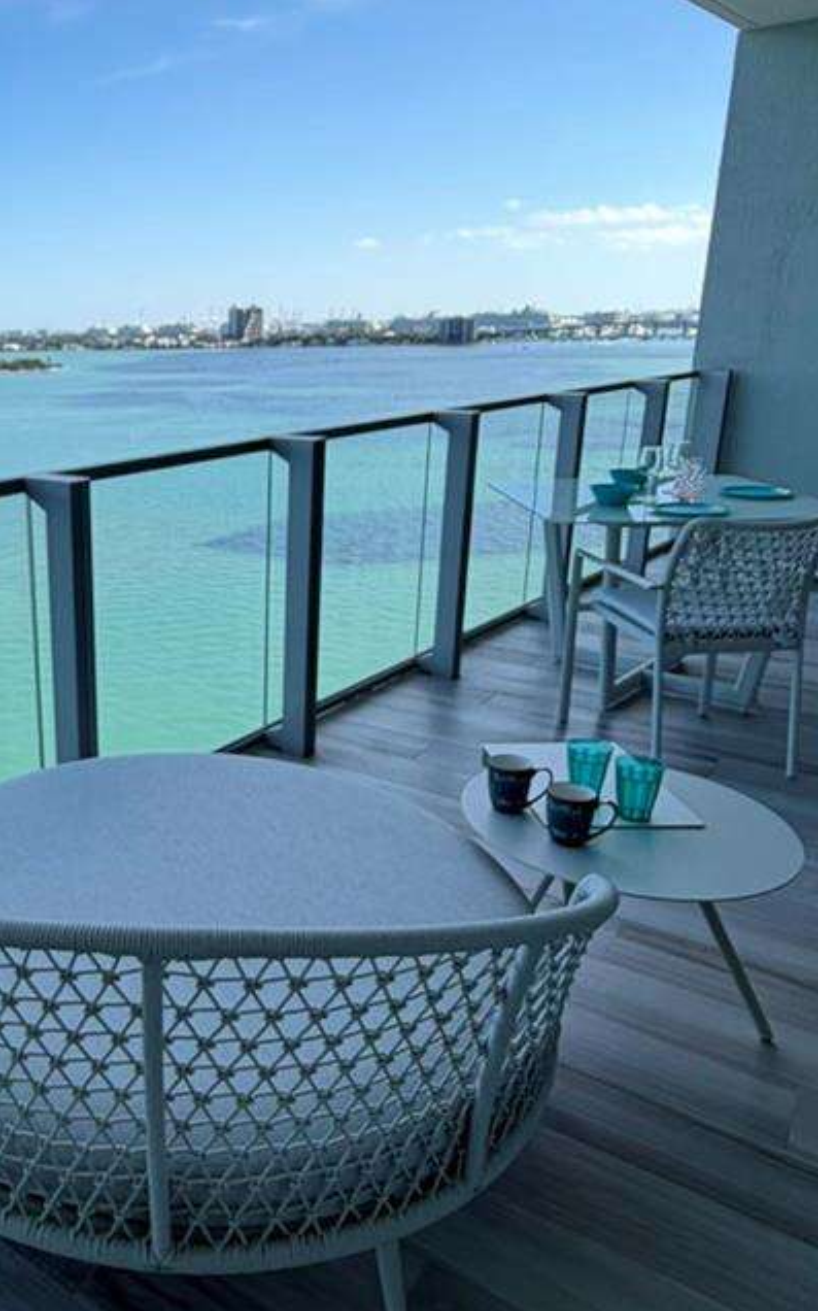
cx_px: 99
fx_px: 1000
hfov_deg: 41.4
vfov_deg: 66.5
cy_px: 641
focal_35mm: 28
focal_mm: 2.22
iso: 50
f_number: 2.2
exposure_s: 1/297
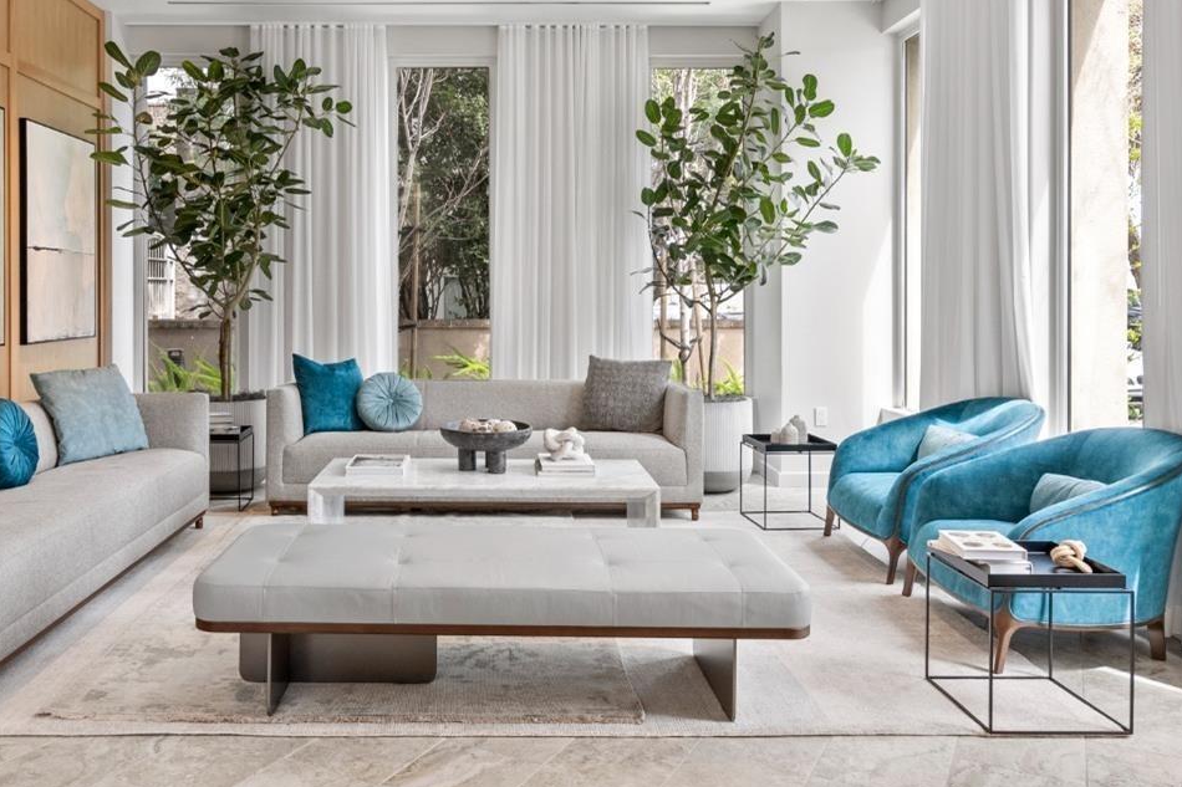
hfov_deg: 61.6
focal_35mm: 30
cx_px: 490
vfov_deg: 43.3
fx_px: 985
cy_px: 301
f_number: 8
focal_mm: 19
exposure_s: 1/25
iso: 800
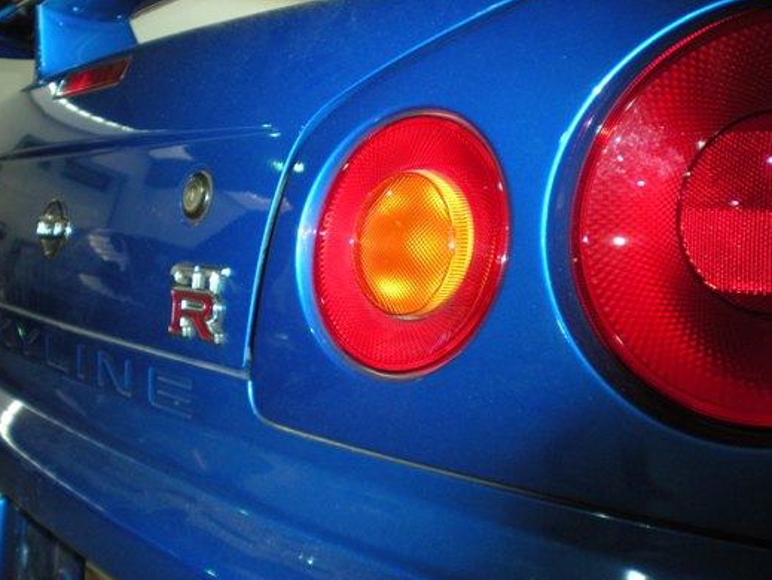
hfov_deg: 47.8
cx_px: 377
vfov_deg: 36.9
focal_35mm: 39
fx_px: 870
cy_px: 286
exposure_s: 1/60
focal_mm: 6.3
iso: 256
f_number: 3.1
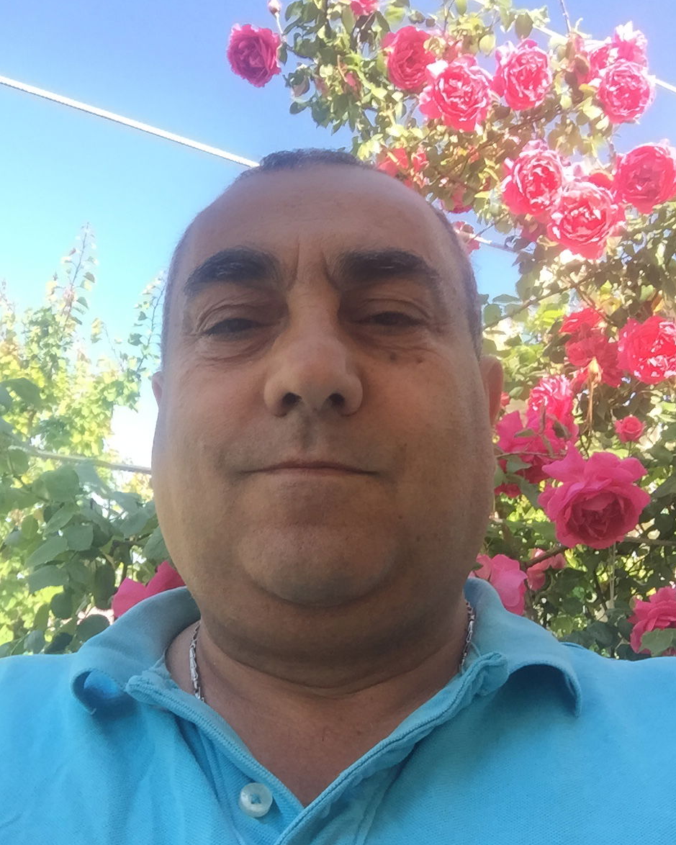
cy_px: 424
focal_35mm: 33
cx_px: 333
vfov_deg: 54.2
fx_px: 825
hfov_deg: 44.5
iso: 32
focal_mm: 2.65
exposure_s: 1/115
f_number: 2.2
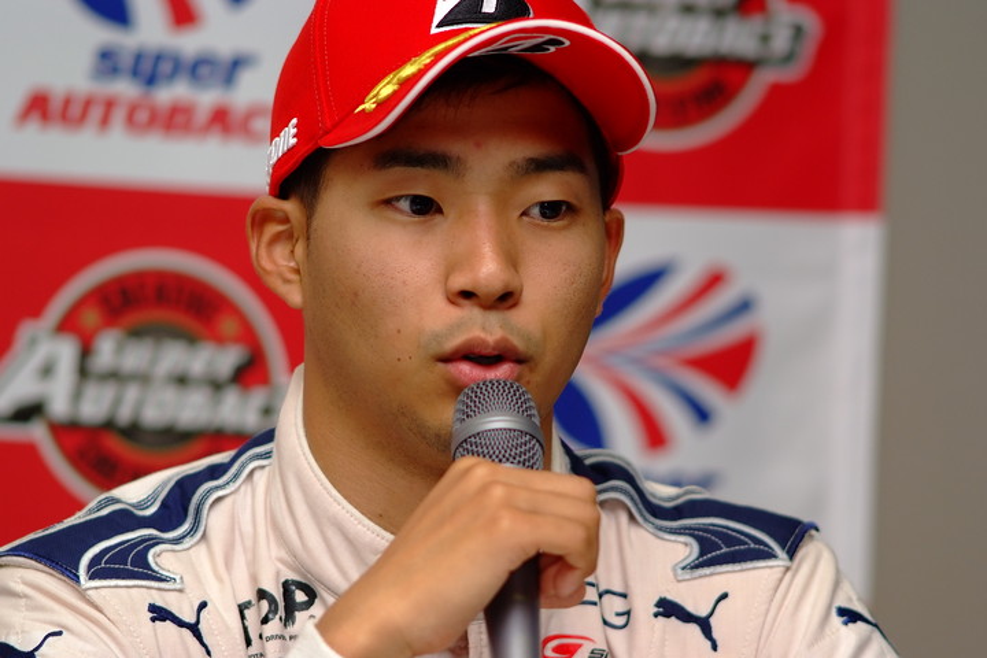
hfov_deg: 7.6
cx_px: 494
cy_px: 329
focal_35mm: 270
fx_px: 7402
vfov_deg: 5.1
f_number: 2.8
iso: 400
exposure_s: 1/250
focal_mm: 180
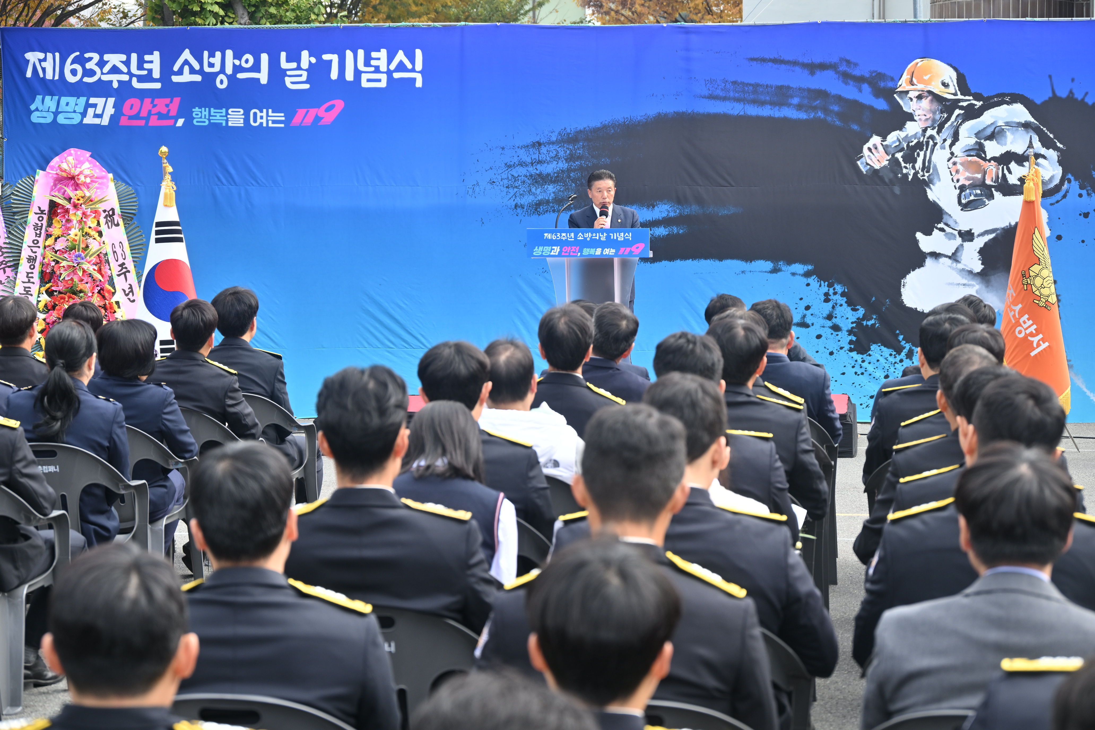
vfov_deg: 17.1
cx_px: 548
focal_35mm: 80
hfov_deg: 25.4
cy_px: 365
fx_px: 2433
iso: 250
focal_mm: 80
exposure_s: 1/250
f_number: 6.3
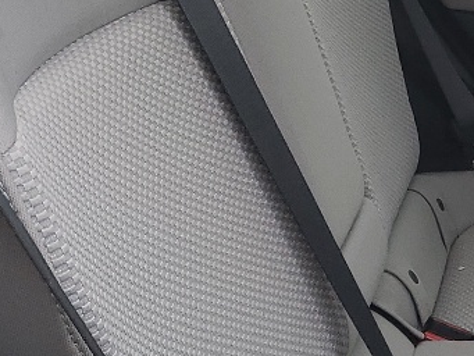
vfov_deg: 12.2
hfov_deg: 14.7
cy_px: 181
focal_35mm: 122
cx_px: 765
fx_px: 1671
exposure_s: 1/270
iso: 50
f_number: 1.5
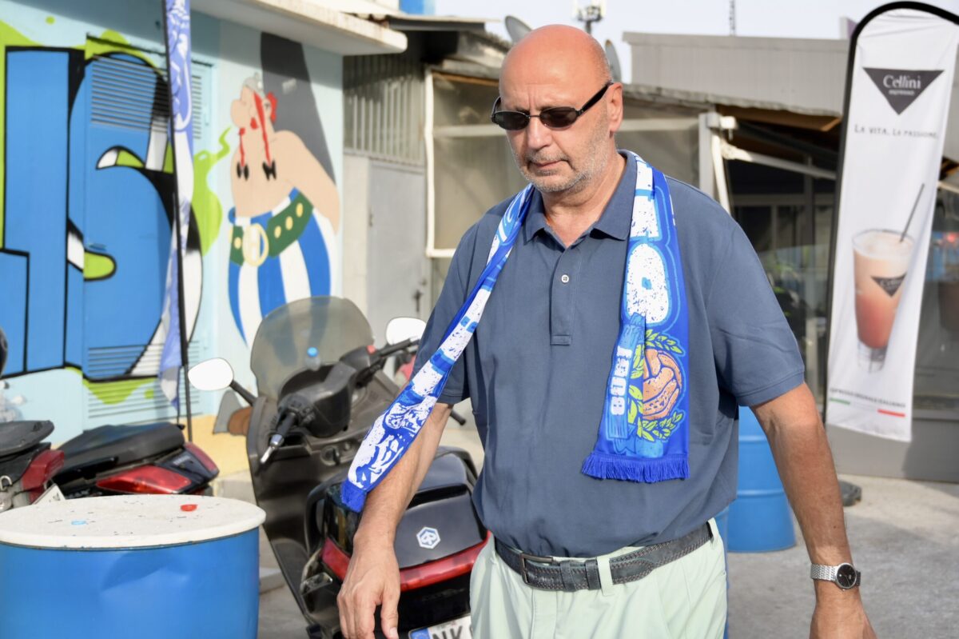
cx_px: 480
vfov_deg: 37.8
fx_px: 932
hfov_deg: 54.5
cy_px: 320
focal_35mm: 35
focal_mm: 35
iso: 250
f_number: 4
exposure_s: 1/640
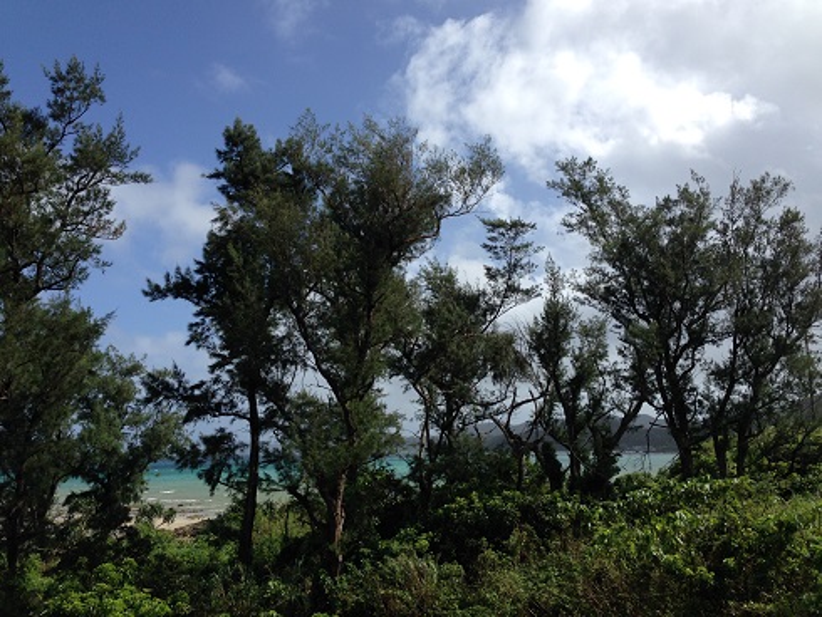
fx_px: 784
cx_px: 411
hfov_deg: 55.3
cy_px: 308
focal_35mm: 33
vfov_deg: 43.0
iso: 50
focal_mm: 4.12
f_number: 2.4
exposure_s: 1/1869
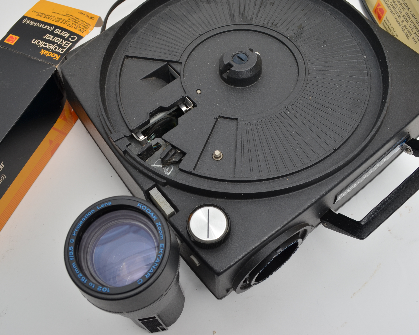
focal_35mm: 34
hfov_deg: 52.8
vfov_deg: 43.3
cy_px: 151
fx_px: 422
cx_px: 189
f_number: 8
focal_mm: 18
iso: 250
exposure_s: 1/125
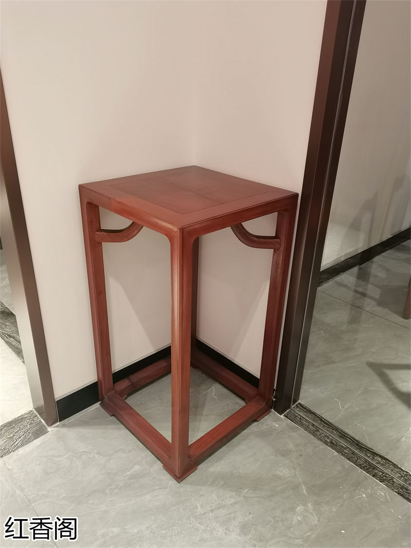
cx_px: 206
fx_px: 427
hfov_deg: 51.4
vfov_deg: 65.3
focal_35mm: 27
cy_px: 274
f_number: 1.8
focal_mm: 5.58
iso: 500
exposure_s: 1/33.3
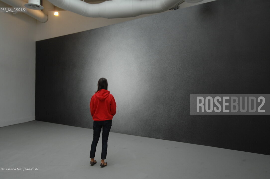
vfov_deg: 45.6
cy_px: 90
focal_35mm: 28
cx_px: 135
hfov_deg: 64.6
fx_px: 213
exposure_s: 1/20
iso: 400
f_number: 4
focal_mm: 19
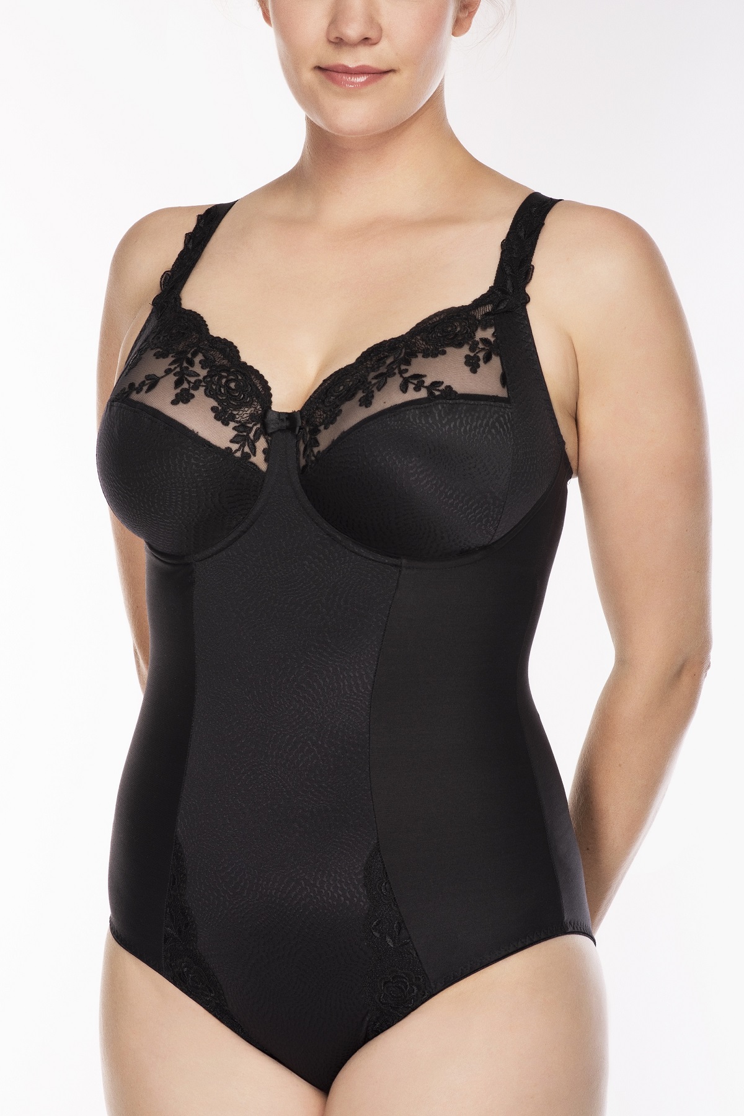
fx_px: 2635
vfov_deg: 23.9
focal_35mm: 85
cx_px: 372
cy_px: 558
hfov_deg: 16.1
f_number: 10
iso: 125
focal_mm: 85
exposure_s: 1/160
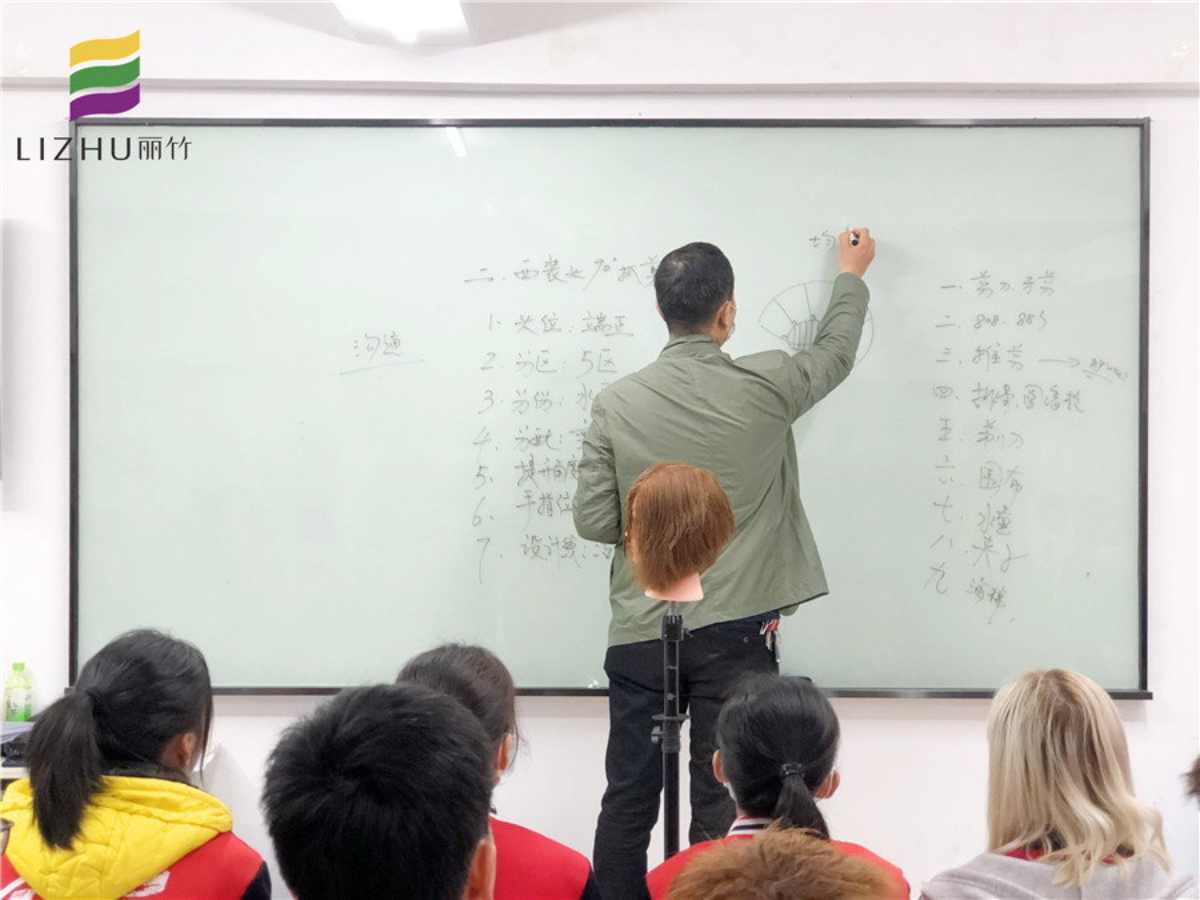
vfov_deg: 25.7
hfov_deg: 33.8
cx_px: 600
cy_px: 450
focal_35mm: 57
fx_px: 1976
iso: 125
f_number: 2.8
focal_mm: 6.6
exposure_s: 1/33
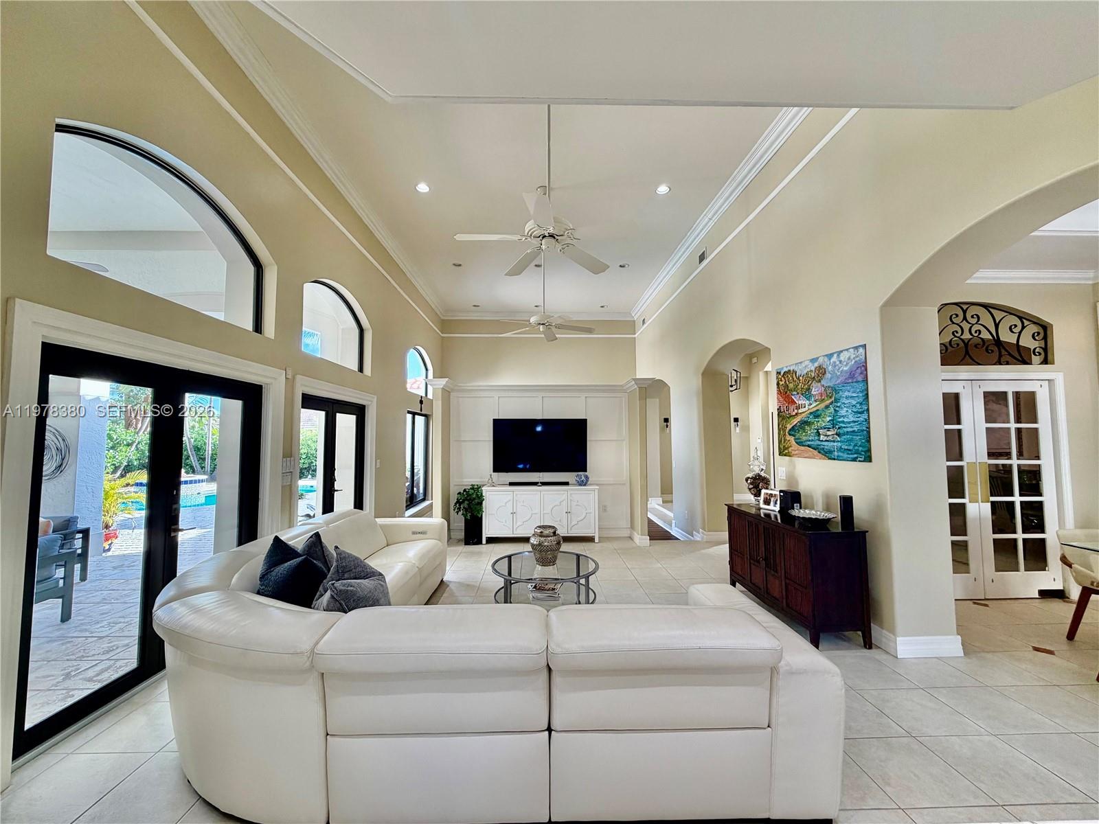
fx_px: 444
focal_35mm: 14
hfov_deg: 102.1
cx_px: 550
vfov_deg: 85.7
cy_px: 412
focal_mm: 2.22
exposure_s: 1/120
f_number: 2.2
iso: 125
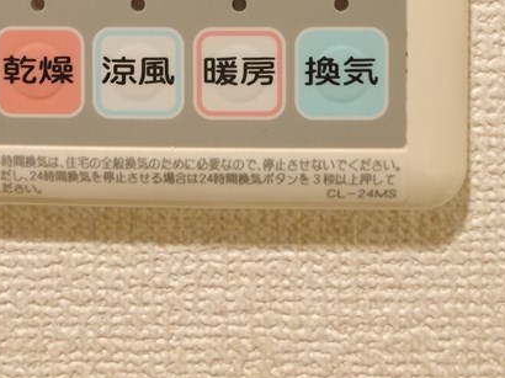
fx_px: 510
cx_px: 225
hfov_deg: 52.5
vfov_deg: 33.0
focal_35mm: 35
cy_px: -80
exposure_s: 1/60
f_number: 4
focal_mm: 7
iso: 2000
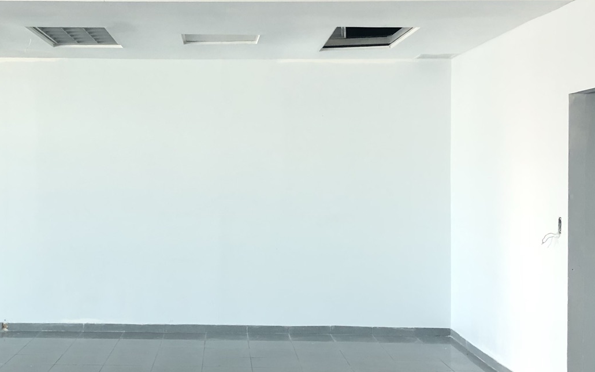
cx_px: 201
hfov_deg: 34.2
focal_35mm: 59
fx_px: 957
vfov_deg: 22.0
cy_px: 173
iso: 40
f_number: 1.8
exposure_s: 1/20
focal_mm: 3.99
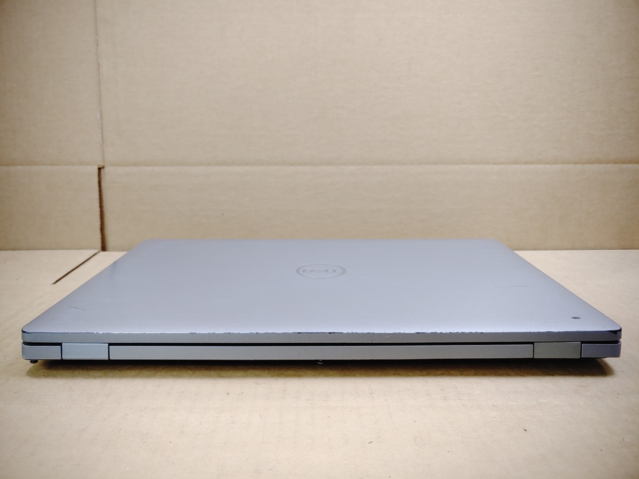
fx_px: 480
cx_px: 320
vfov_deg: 53.1
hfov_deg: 67.3
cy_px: 240
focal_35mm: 26
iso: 50
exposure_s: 1/120
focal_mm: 4.36
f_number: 1.8
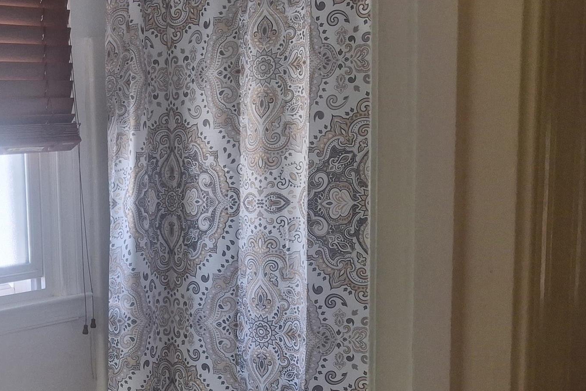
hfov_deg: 30.5
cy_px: 359
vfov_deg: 22.4
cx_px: -50
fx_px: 960
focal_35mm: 59
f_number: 1.8
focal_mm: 4.69
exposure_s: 1/120
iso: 40
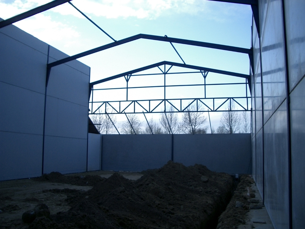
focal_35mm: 35
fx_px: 308
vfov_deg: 40.7
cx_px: 152
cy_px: 114
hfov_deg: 52.6
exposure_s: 1/160
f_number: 2.6
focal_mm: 5.8
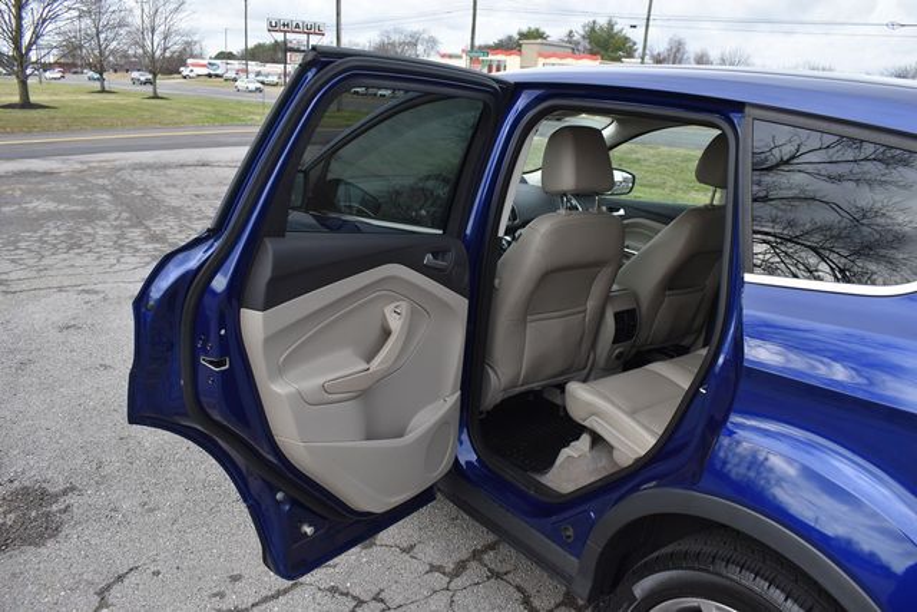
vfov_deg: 48.0
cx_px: 458
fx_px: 688
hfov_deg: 67.4
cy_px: 306
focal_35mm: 27
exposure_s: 1/250
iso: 200
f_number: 6.3
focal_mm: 18
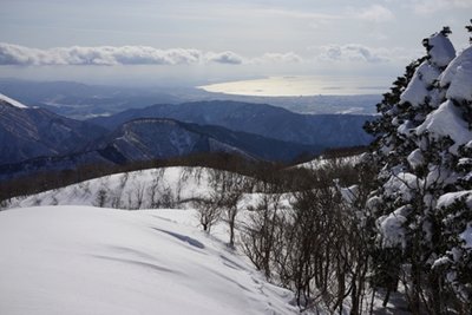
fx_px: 459
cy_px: 158
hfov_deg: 54.4
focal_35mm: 35
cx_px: 236
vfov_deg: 37.9
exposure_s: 1/640
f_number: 11
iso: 100
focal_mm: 35
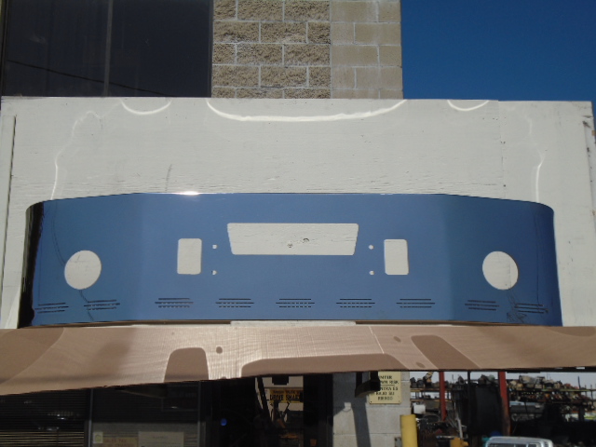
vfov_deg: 29.7
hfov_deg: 38.9
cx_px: 298
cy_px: 224
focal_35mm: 49
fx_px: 844
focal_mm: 8.7
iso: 100
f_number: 11.3
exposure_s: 1/400
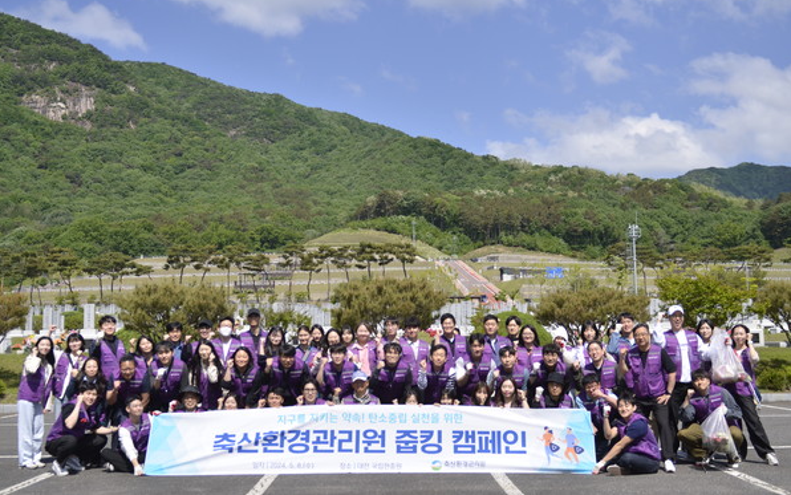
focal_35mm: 45
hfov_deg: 44.8
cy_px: 233
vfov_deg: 28.9
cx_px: 397
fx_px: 960
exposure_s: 1/6000
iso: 200
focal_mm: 29
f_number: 2.8
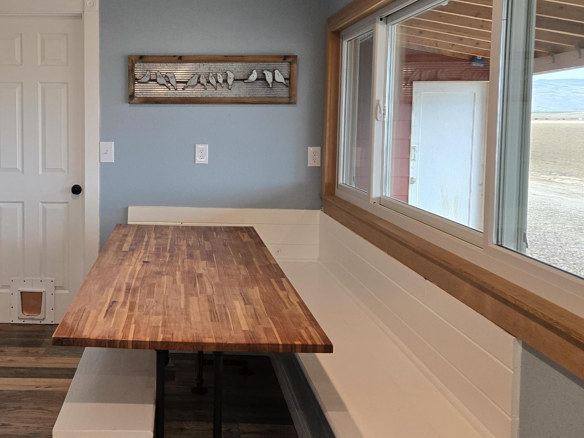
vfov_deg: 35.7
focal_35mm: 40
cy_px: 158
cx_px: 159
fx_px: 675
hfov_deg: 45.4
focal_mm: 5.4
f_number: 1.8
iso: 200
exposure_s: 1/120
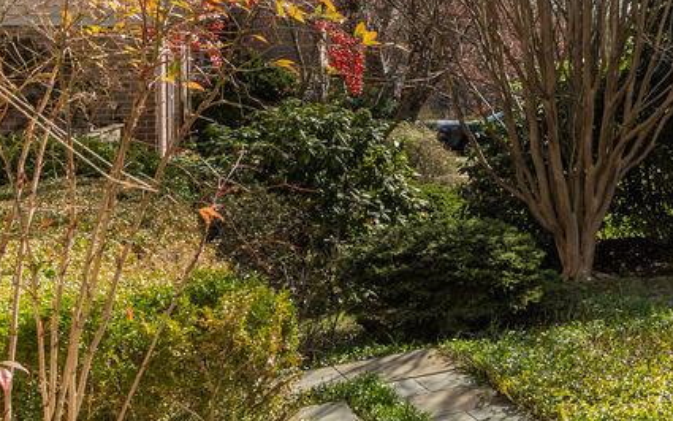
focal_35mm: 58
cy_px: 117
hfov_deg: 28.5
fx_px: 1064
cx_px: 884
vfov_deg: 22.2
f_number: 9
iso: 200
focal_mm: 14
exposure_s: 1/400
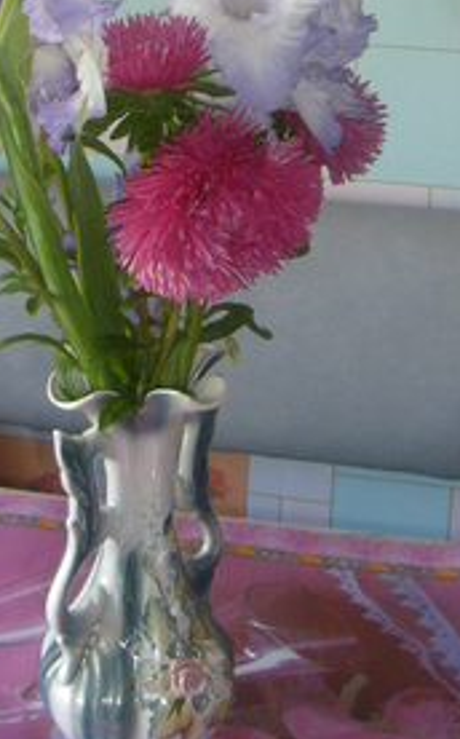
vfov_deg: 26.6
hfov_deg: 17.5
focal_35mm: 74
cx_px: 164
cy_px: 24
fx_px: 1487
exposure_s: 1/45
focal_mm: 5.8
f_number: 2.8
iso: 100
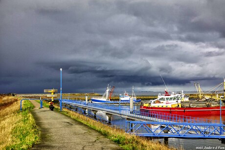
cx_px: 112
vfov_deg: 20.0
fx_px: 425
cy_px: 75
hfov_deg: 29.6
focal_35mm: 68
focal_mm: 24.79
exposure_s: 1/25
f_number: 4.5
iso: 80
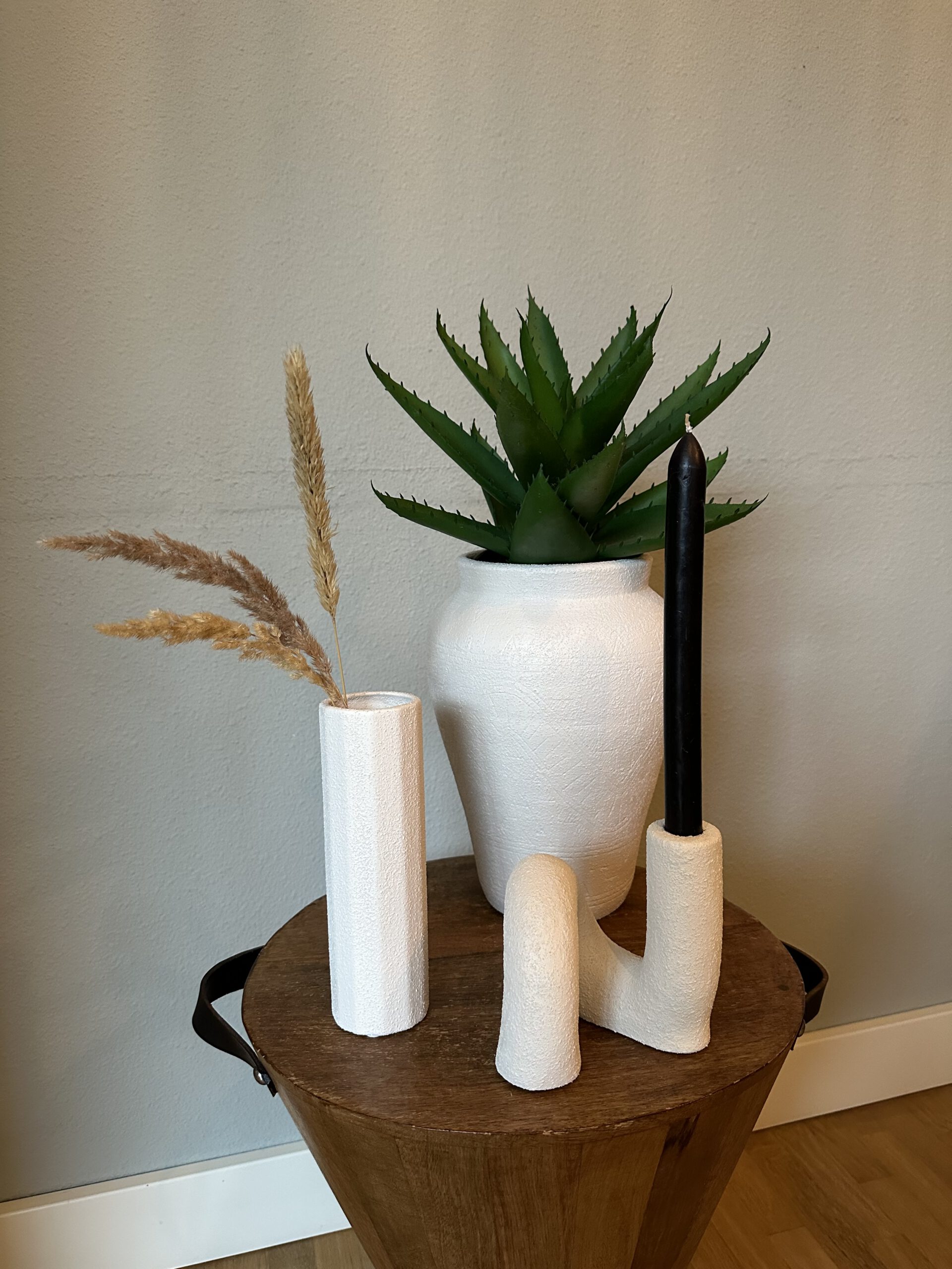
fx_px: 880
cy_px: 634
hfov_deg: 56.8
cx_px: 476
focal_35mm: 24
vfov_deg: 71.6
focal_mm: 6.86
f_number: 1.78
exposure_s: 1/50
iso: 500
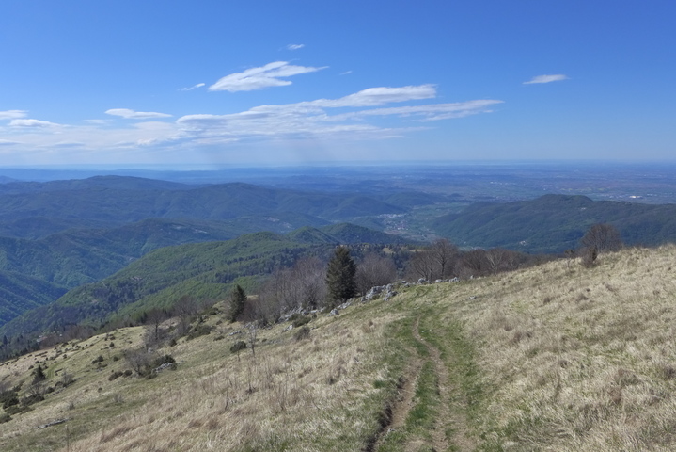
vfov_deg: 43.6
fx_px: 564
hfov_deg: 61.9
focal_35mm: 30
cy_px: 226
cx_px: 338
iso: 400
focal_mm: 5.9
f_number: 4
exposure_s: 1/1600
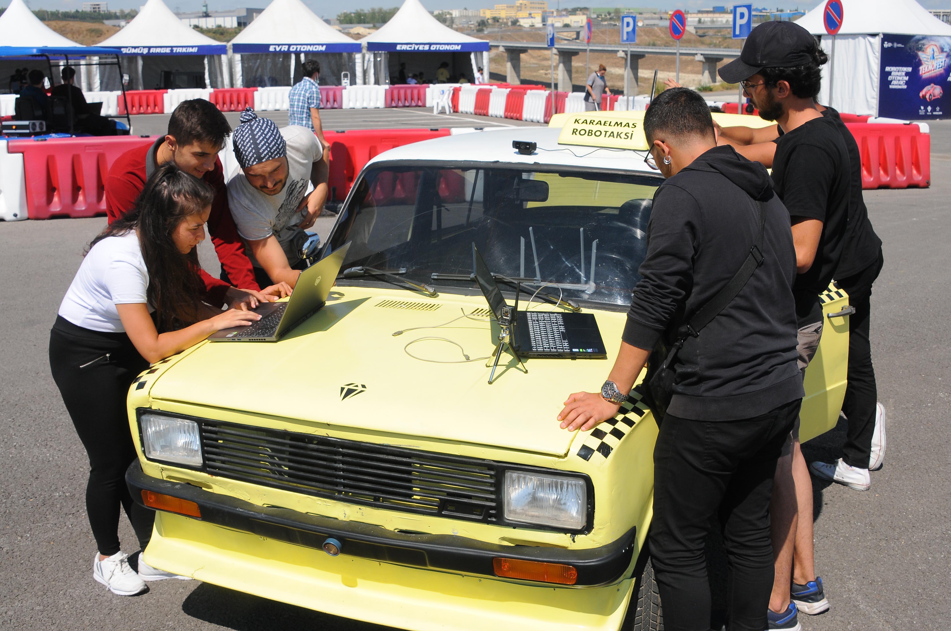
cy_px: 316
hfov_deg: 46.4
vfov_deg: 31.8
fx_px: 1108
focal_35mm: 42
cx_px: 476
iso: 320
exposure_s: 1/800
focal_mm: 28
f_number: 8
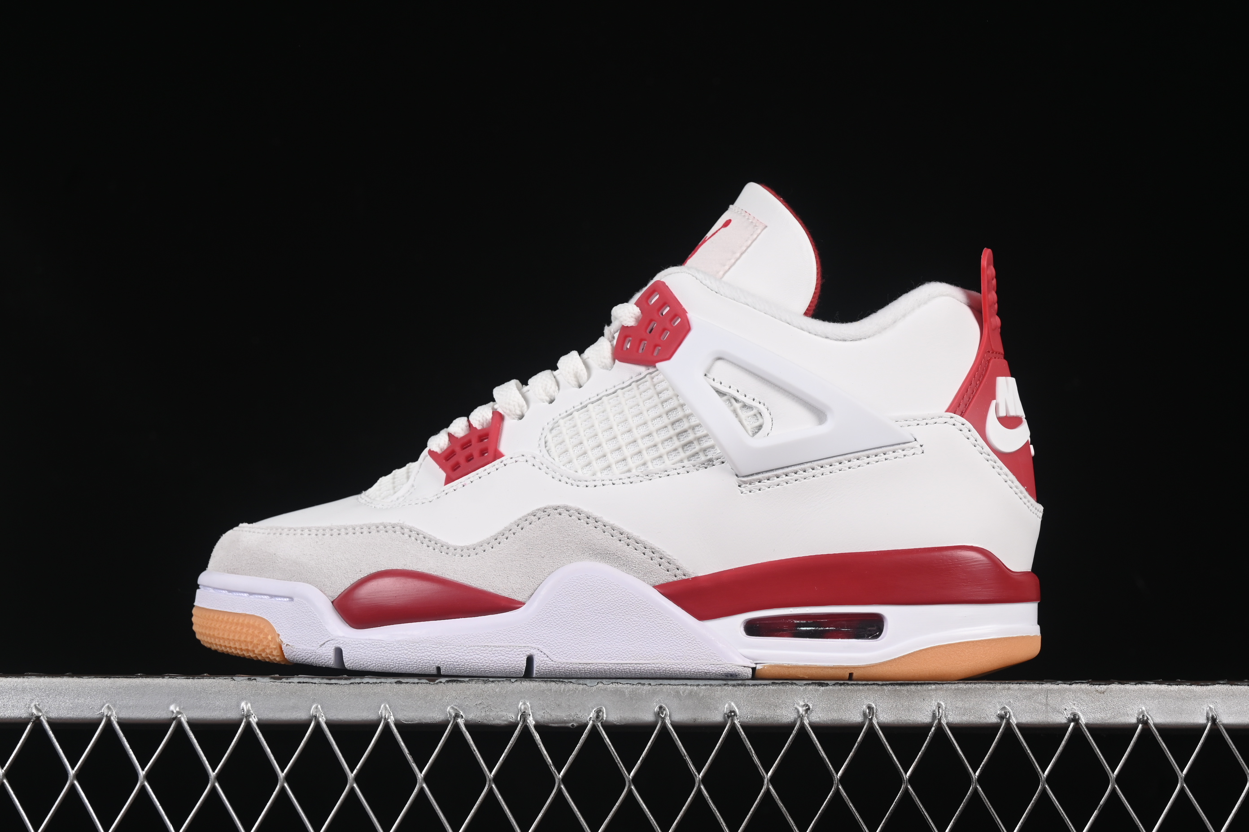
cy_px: 416
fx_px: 2602
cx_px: 624
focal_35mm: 75
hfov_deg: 27.0
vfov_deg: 18.2
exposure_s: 1/80
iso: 160
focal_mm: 50
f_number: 8
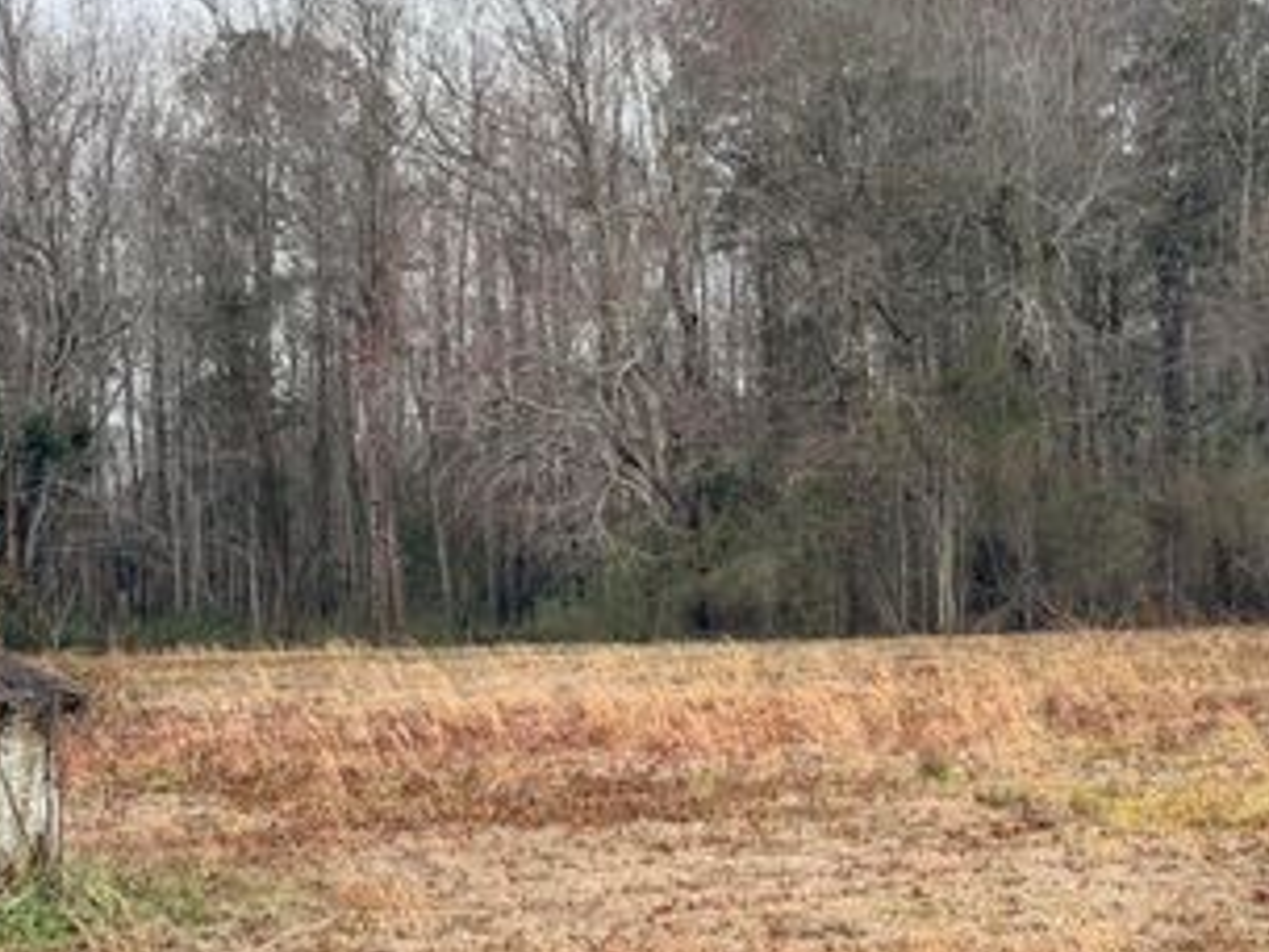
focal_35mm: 79
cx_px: 781
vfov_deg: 18.7
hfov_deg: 24.7
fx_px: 2896
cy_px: 415
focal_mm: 6.76
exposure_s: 1/1000
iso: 64
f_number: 1.78
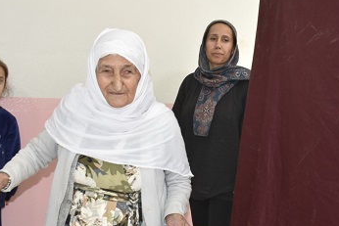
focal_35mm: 52
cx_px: 191
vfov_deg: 25.7
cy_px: 166
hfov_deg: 38.1
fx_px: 490
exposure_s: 1/60
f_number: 5
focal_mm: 20
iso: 1000
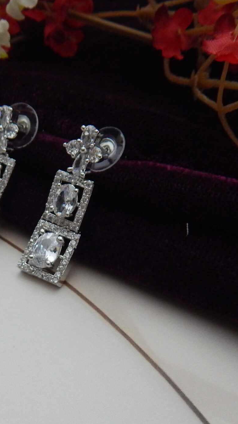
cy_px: 290
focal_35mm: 44
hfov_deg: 26.0
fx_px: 494
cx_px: 13
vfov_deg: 45.6
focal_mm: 4
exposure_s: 1/30
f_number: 3
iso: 360
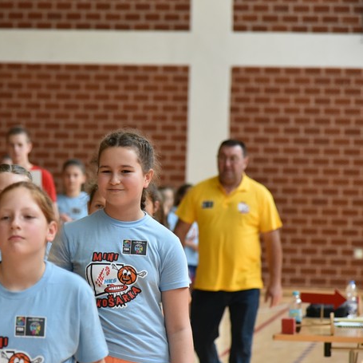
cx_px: 106
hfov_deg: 10.8
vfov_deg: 10.9
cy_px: 205
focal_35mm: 161
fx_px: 1910
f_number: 4
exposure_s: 1/2500
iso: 3200
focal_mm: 105
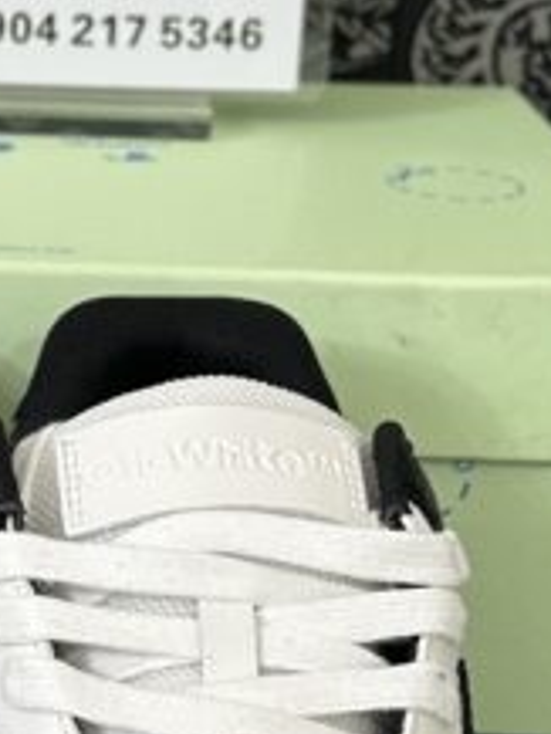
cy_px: 406
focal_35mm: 113
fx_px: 2396
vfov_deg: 17.4
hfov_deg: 13.0
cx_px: 0
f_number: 1.78
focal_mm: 6.86
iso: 125
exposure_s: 1/50
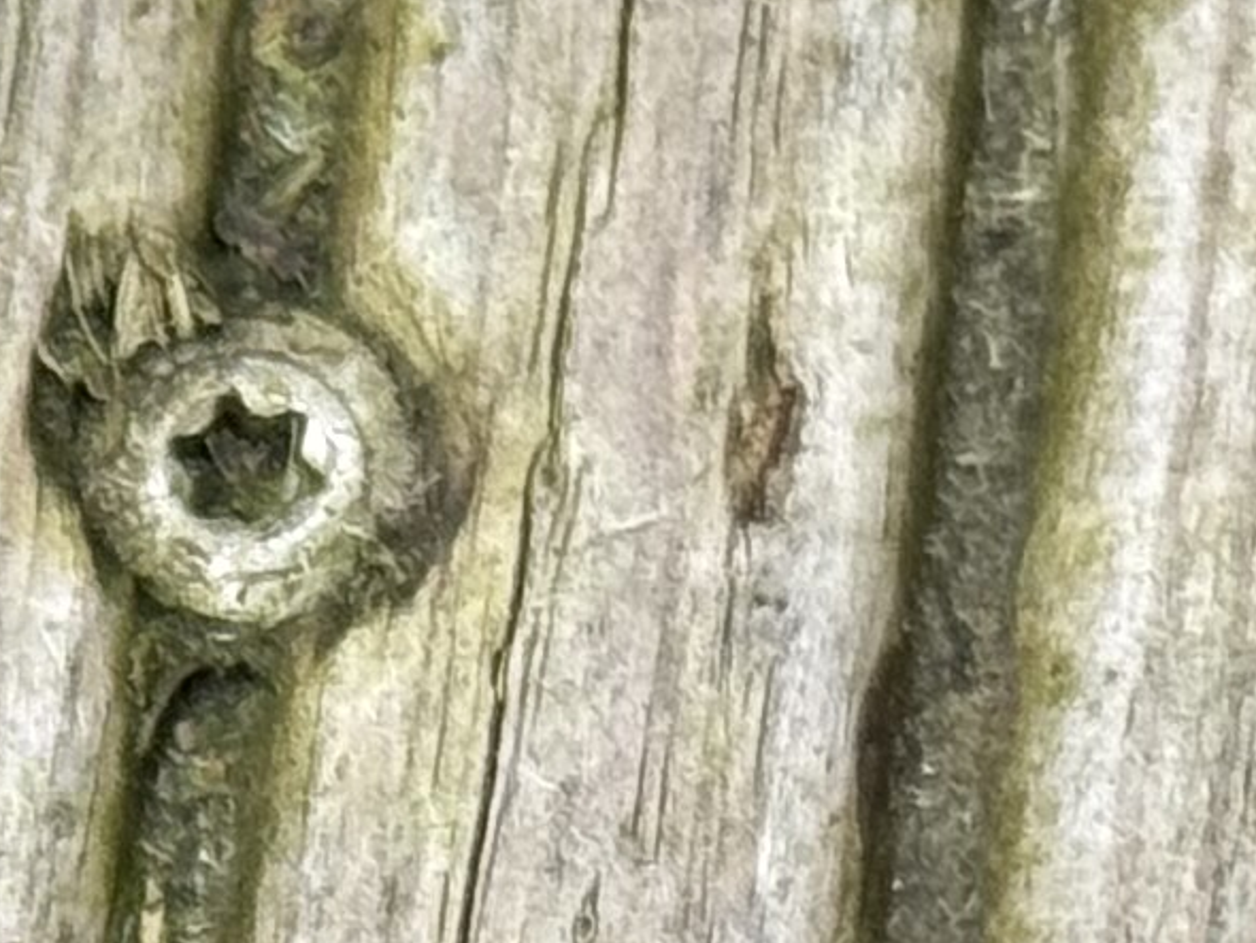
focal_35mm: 328
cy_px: 2035
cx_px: -679
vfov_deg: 4.5
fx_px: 11906
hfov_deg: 6.0
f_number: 1.78
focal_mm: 6.76
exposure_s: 1/383
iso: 64
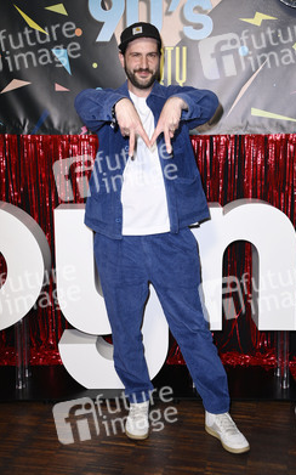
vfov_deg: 40.3
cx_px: 150
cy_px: 233
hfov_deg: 25.8
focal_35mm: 50
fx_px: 646
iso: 1600
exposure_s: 1/250
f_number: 5.6
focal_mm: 48
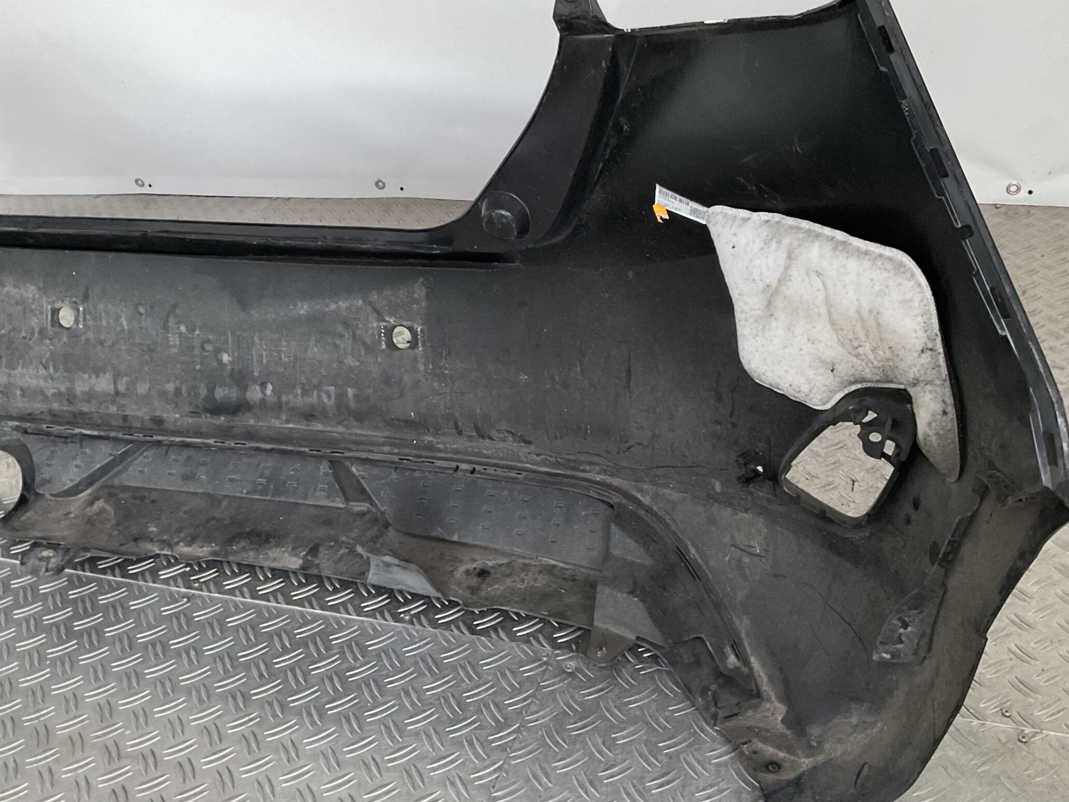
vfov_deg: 39.7
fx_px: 1112
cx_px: 510
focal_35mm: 36
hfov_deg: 51.3
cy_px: 391
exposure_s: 1/50
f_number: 1.8
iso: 160
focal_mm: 3
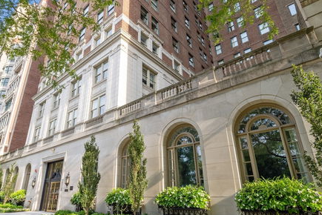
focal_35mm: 21
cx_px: 148
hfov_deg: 81.0
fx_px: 188
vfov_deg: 59.5
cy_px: 117
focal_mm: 19
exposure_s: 1/200
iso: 320
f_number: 8
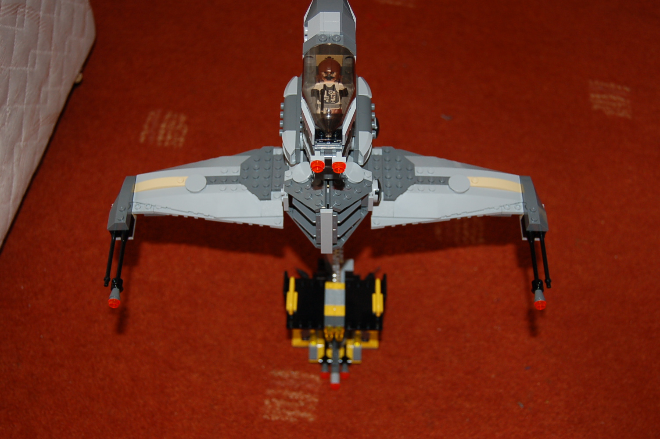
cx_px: 330
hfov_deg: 41.1
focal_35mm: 48
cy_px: 220
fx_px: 879
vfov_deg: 28.0
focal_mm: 32
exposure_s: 1/60
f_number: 4.5
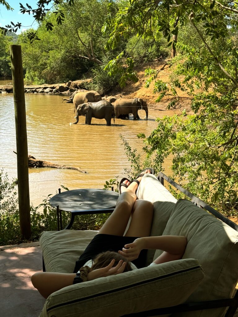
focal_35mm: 48
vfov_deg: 39.7
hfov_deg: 30.3
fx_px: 440
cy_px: 158
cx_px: 119
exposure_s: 1/1597
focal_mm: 6.76
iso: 64
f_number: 1.78
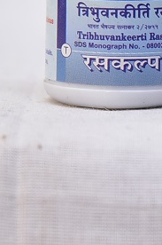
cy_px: 17
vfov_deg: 9.0
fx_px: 1551
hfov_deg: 6.0
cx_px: 121
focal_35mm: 229
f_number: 5
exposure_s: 1/125
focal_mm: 120
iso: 1600
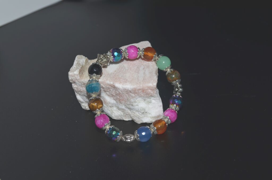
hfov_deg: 41.2
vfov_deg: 27.9
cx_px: 136
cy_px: 90
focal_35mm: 48
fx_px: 362
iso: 100
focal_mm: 32
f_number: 6.3
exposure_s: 1/200
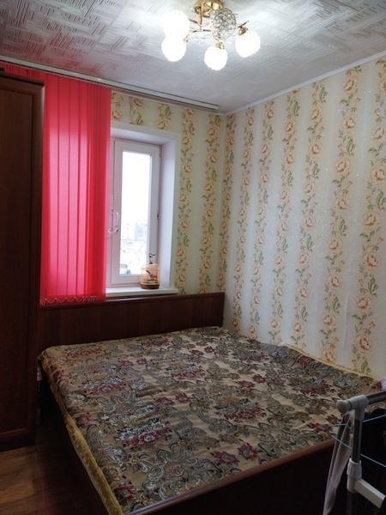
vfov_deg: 65.3
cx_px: 193
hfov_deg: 51.4
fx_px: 401
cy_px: 258
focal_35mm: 27
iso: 191
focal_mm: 4.71
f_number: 1.79
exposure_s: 1/50
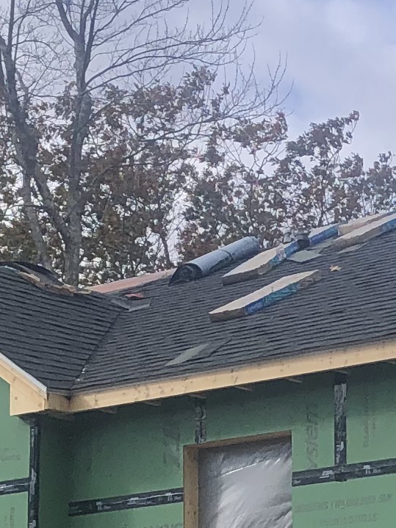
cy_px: 538
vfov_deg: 12.4
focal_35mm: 157
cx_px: 363
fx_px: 2395
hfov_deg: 9.4
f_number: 1.8
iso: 20
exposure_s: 1/1548
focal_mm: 3.99
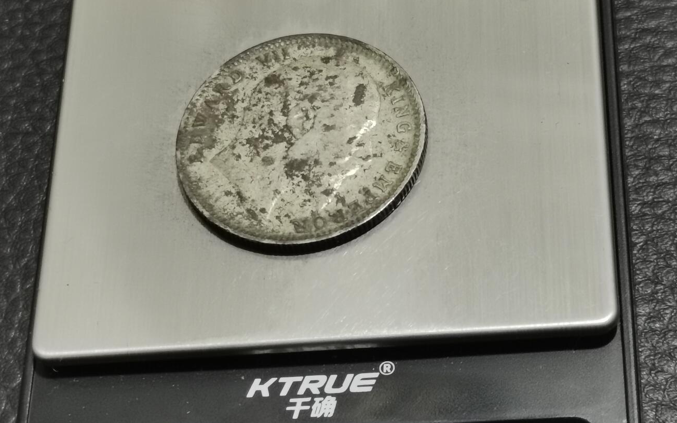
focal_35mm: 98
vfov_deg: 13.3
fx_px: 1808
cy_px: 166
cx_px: 331
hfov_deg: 21.2
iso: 125
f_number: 1.8
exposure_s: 1/100
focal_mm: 5.58
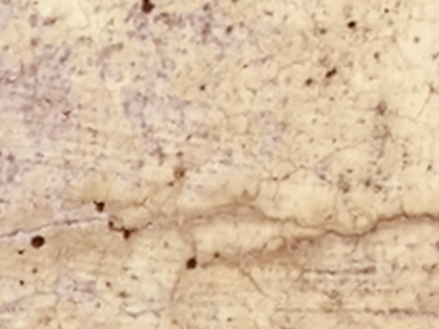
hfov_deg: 9.1
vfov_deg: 7.4
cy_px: 719
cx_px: -721
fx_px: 2394
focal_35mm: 189
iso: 25
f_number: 2.4
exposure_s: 1/169
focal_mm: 3.3
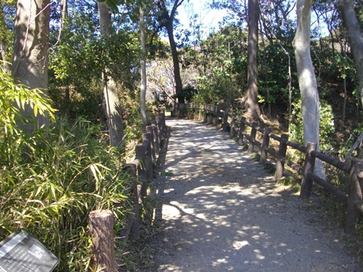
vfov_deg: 44.2
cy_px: 136
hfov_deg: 56.8
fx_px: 336
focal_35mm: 32
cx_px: 182
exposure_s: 1/200
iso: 100
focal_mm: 5.7
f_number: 2.9
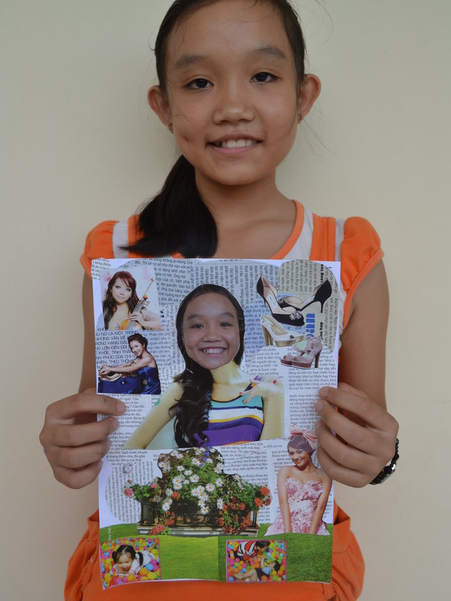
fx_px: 626
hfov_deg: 39.6
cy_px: 272
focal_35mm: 36
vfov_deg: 51.3
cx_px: 227
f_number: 5.6
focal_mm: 22
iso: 200
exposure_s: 1/125
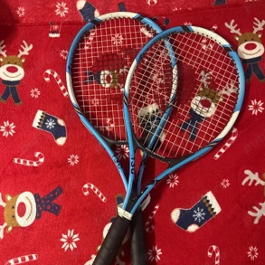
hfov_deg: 55.6
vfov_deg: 55.6
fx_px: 251
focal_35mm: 29
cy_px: 139
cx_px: 132
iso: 800
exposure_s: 1/33
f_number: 1.78
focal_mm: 6.76
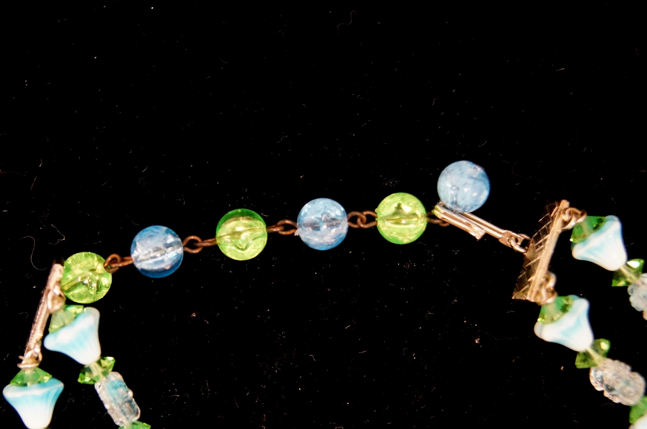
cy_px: 214
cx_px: 324
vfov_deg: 22.5
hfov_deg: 33.4
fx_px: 1077
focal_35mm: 60
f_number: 5
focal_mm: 40
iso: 3200
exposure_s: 1/30
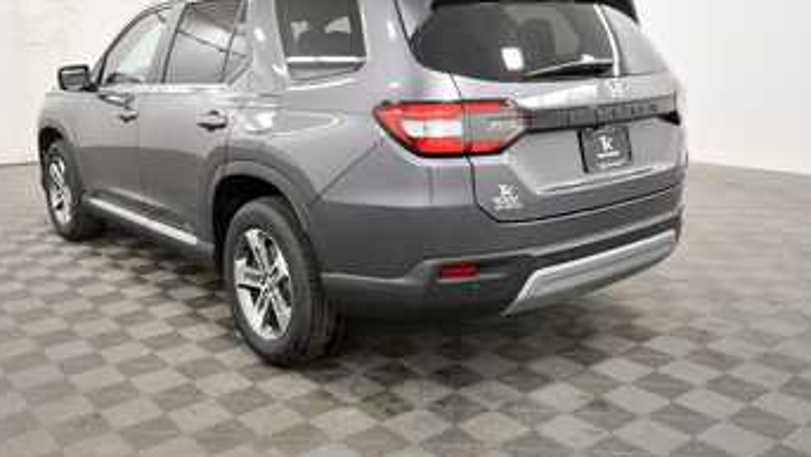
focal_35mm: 33
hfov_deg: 59.4
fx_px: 710
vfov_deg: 35.4
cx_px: 366
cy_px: 160
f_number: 5.3
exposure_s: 1/125
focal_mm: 18
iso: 1600
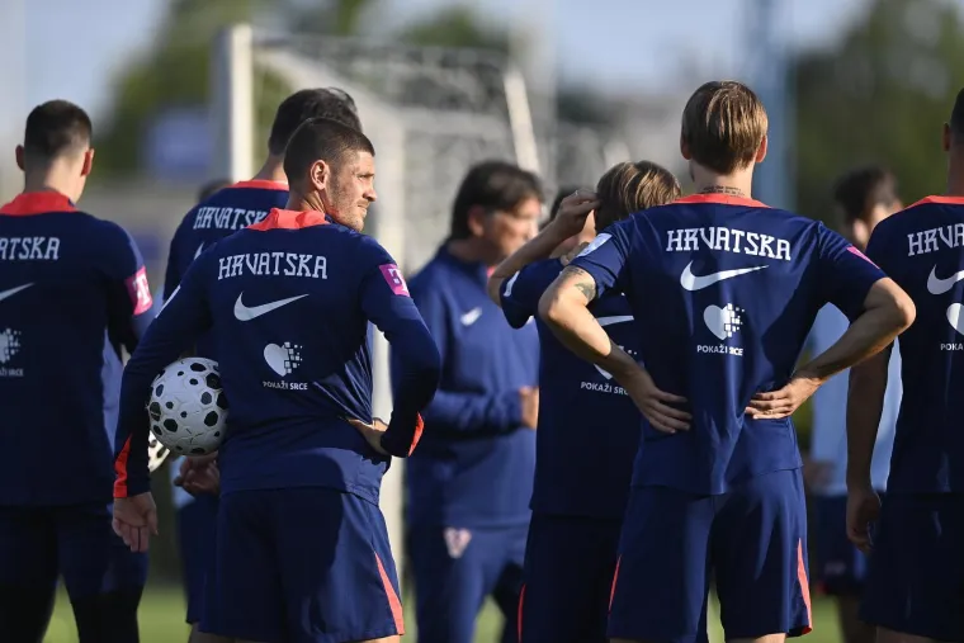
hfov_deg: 5.2
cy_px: 322
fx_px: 10712
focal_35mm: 400
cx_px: 482
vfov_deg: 3.4
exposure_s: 1/2000
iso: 160
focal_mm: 400
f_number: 2.8
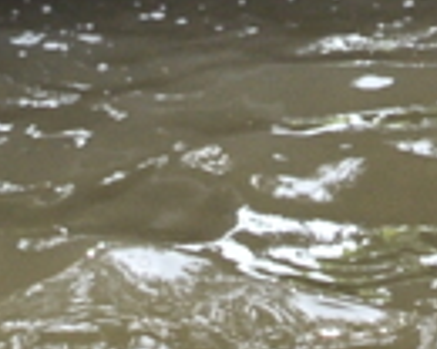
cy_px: 1084
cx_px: 410
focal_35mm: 355
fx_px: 4591
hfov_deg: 5.4
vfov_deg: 4.2
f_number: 4.5
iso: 400
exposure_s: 1/640
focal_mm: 32
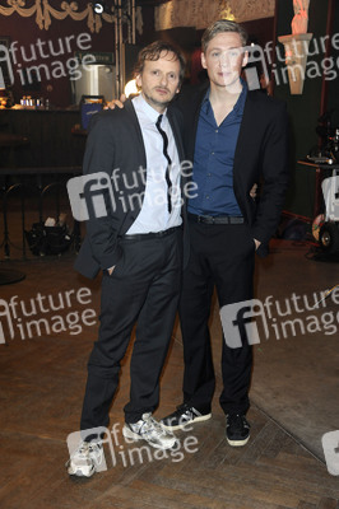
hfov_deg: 24.6
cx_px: 170
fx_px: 778
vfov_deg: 36.3
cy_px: 254
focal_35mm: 55
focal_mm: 55
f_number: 5.6
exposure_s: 1/100
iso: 2000
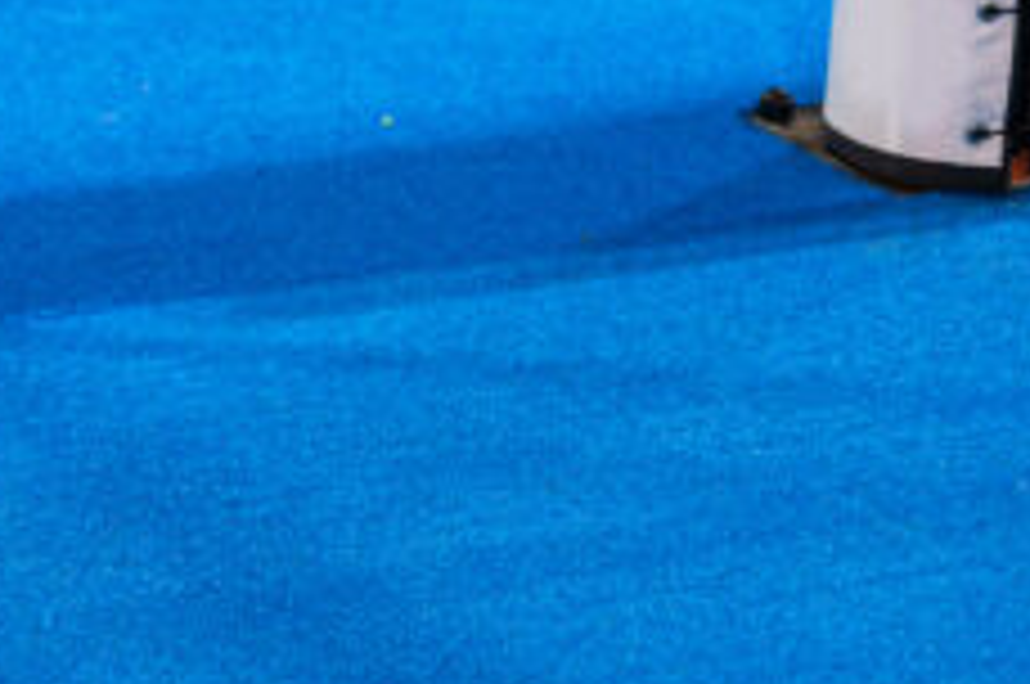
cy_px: -441
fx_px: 4800
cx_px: -499
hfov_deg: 11.7
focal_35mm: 168
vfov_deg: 7.9
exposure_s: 1/80
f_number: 2.8
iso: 250
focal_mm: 50
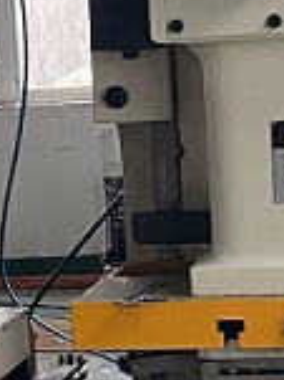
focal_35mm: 158
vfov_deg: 12.5
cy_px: 165
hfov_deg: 9.4
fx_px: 1731
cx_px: 102
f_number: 1.8
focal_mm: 4.25
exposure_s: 1/60
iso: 320
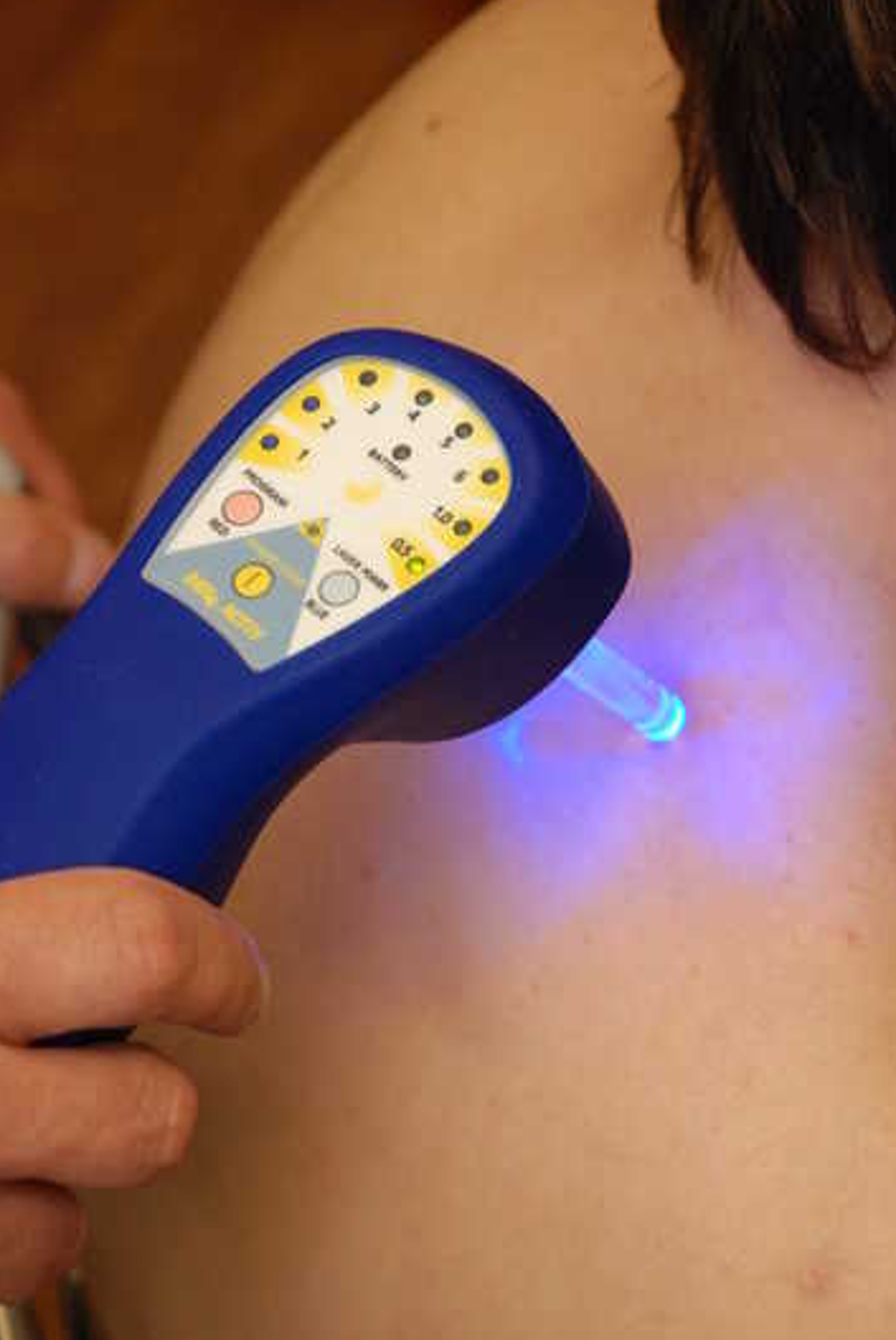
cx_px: 482
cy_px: 688
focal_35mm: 136
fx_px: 5067
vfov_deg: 15.1
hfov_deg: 10.1
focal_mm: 80
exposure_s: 1/50
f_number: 5.6
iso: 640
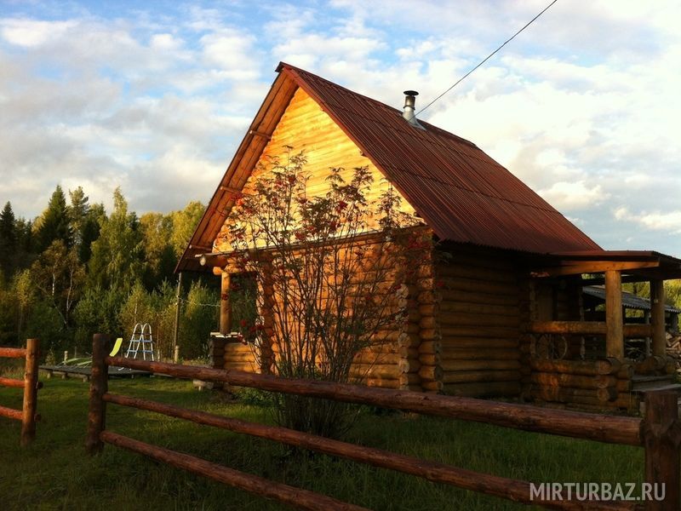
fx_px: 689
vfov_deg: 40.7
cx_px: 340
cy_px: 256
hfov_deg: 52.6
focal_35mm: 35
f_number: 2.8
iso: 80
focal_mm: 3.85
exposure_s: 1/247
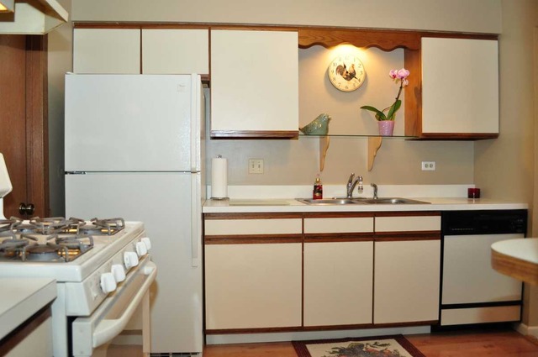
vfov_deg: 47.8
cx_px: 269
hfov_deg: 67.4
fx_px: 403
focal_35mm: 27
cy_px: 178
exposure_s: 1/30
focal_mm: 18
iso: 800
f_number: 4
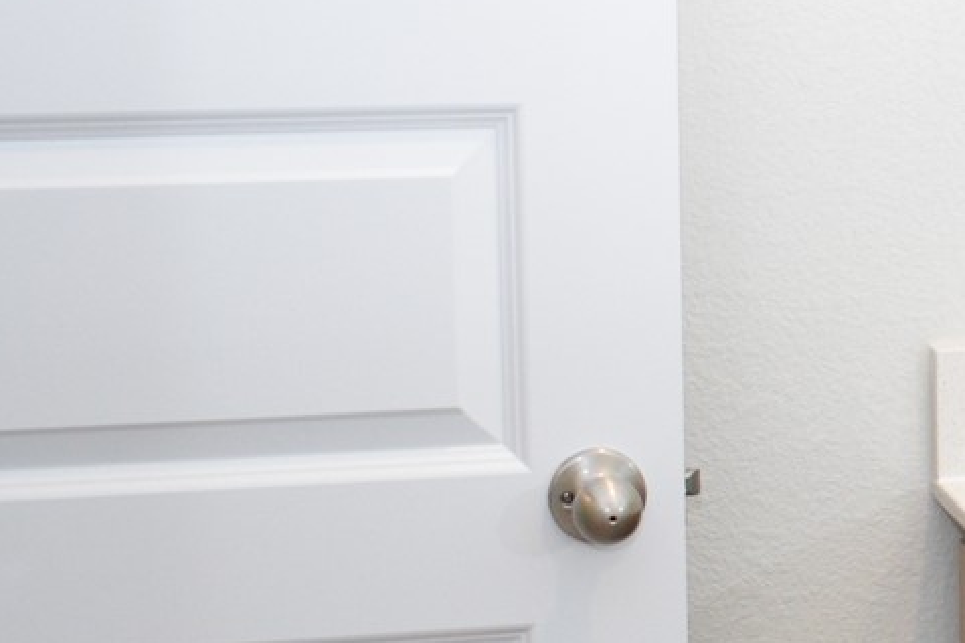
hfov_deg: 15.2
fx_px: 3297
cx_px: 1515
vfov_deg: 11.1
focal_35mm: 123
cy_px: 336
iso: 720
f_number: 4
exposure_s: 1/60
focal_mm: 18
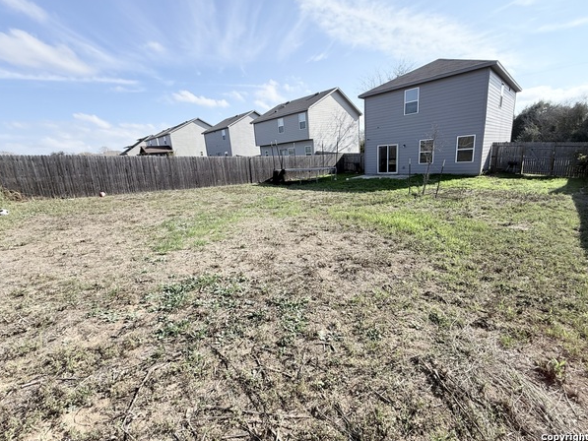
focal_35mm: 15
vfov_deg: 81.8
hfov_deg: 98.1
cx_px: 304
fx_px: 255
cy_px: 219
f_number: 2.2
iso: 50
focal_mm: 2.22
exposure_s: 1/1001
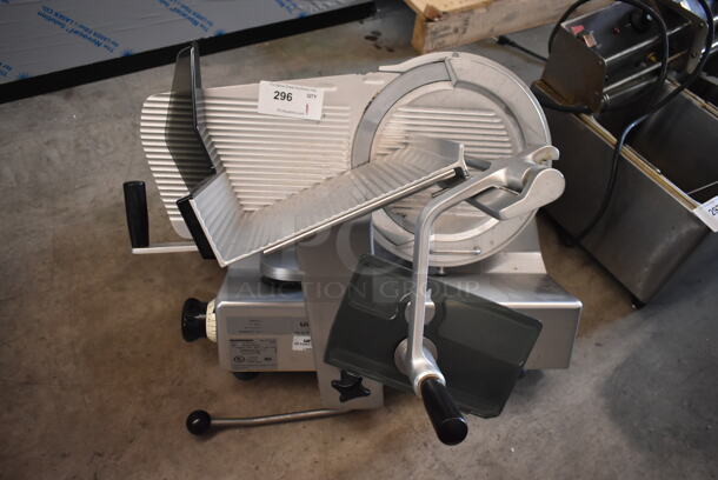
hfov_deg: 61.9
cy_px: 240
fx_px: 599
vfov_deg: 43.7
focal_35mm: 30
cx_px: 359
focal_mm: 20
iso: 1800
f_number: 3.5
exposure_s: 1/125
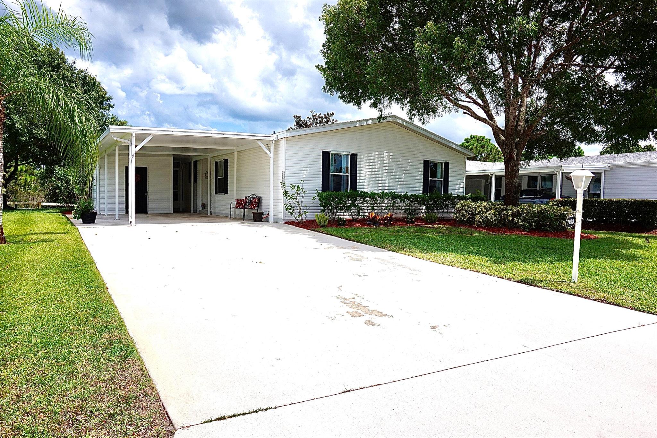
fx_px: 438
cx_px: 328
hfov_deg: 73.7
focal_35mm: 24
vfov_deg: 53.1
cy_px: 219
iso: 100
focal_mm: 16
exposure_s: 1/125
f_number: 14
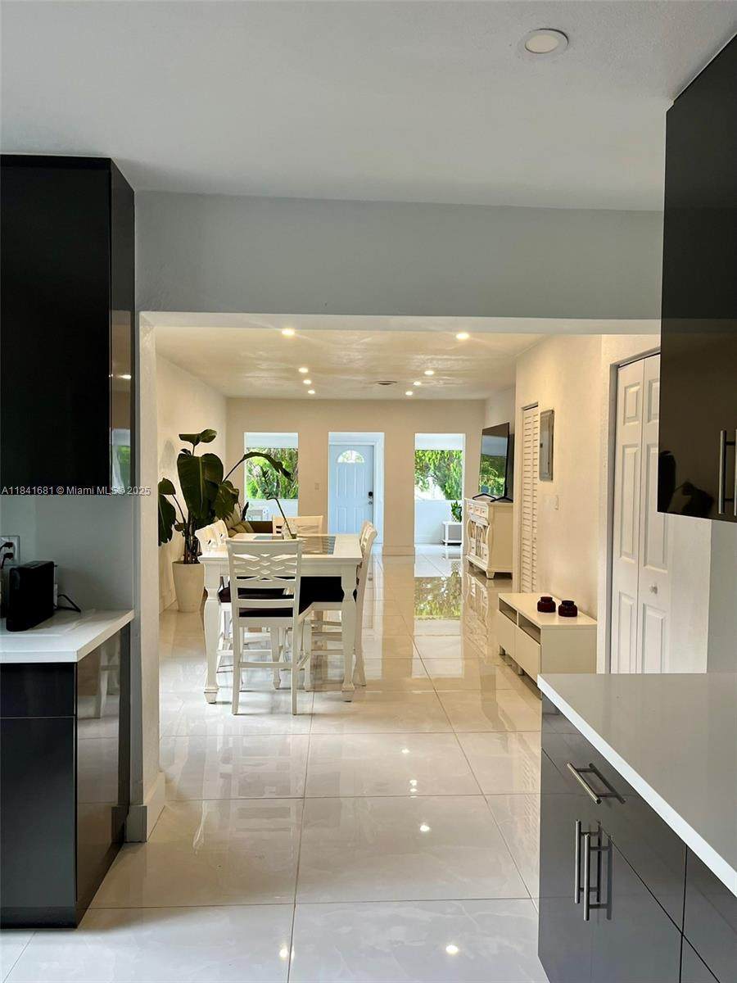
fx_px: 738
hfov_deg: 53.1
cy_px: 492
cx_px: 368
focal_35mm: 26
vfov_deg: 67.3
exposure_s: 1/120
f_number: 1.6
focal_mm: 5.1
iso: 100
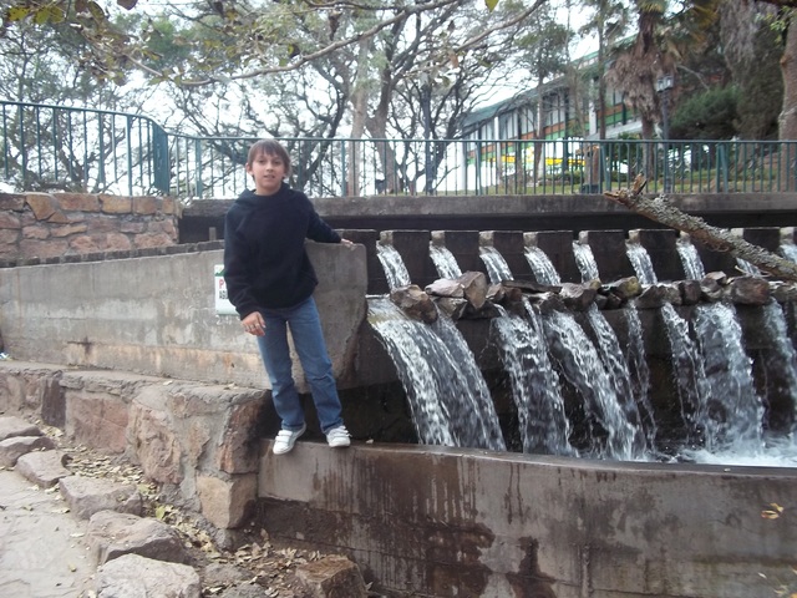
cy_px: 299
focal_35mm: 32
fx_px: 737
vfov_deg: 44.2
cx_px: 398
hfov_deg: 56.8
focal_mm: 5.7
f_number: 2.9
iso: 80
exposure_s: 1/160
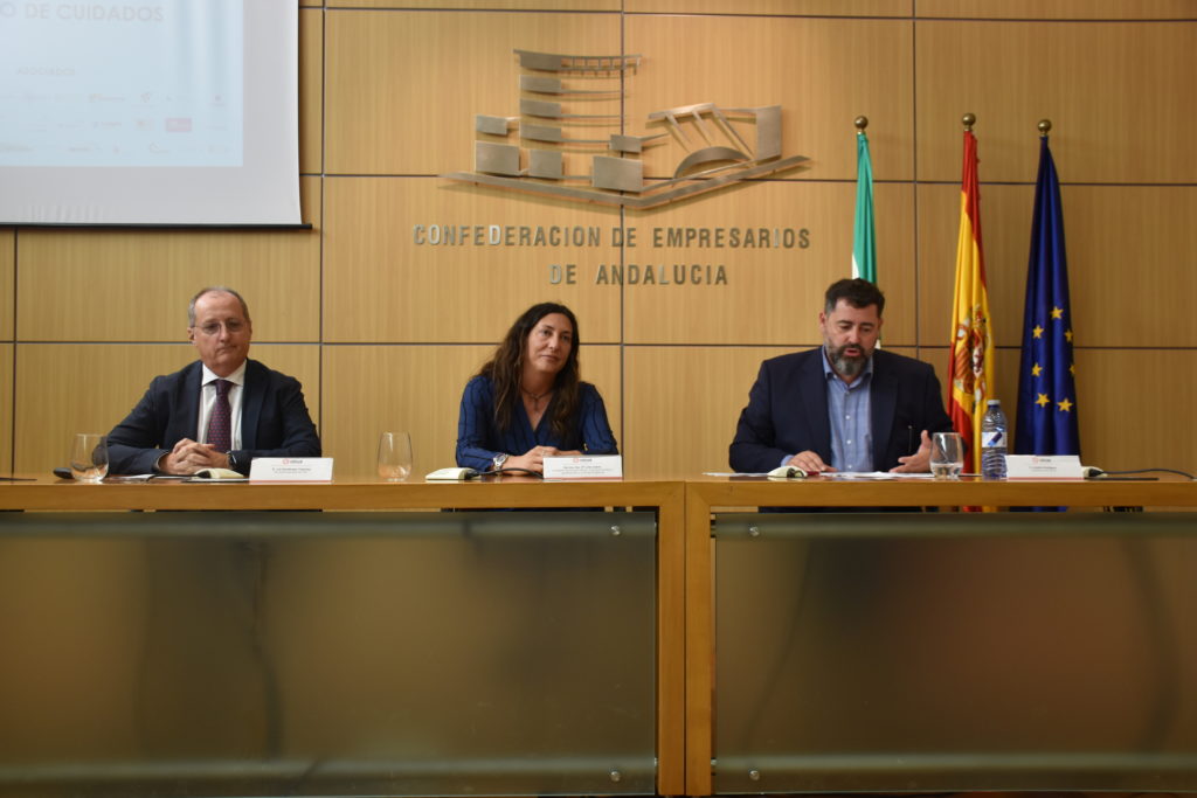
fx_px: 1147
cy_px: 399
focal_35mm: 34
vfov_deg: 38.4
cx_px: 598
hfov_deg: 55.1
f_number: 4
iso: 400
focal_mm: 23
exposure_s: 1/60
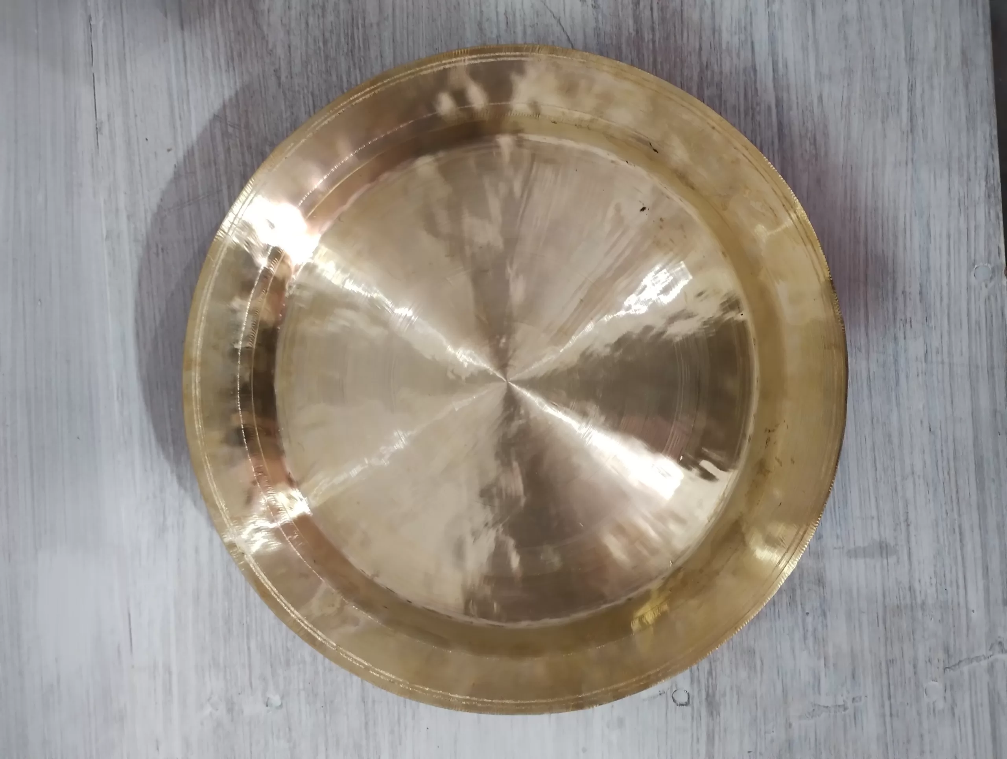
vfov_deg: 49.9
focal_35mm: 28
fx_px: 816
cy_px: 380
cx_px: 504
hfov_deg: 63.4
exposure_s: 1/20
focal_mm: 4.27
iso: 1825
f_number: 1.8
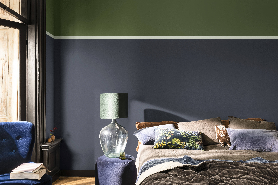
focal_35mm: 32
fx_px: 247
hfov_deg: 58.7
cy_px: 92
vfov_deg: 41.1
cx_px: 139
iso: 100
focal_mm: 32
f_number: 11
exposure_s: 3
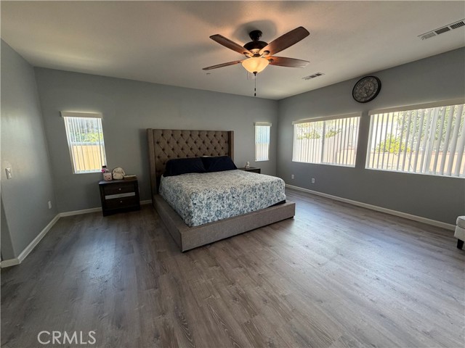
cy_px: 174
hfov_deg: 102.1
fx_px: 188
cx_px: 232
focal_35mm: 14
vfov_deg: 85.7
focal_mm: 2.22
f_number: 2.2
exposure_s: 1/120
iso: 160
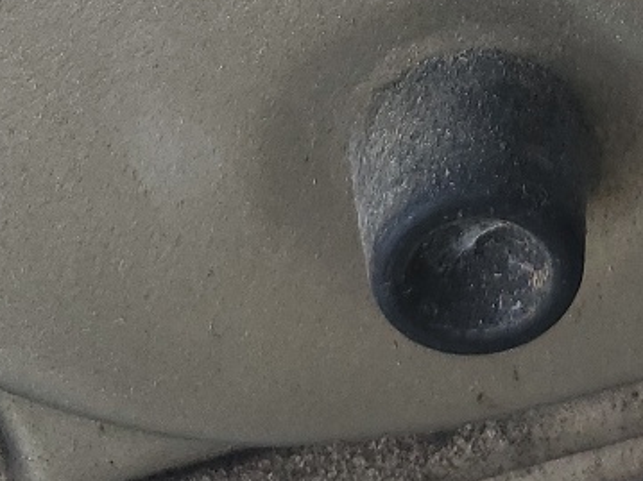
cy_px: -556
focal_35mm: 116
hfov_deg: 16.7
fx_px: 2154
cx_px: 586
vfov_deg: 11.2
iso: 50
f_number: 1.5
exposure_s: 1/286
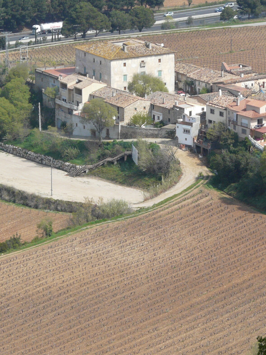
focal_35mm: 206
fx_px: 2111
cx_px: 177
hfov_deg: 7.2
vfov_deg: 9.6
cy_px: 180
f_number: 5.6
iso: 100
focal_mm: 20.6
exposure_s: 1/400
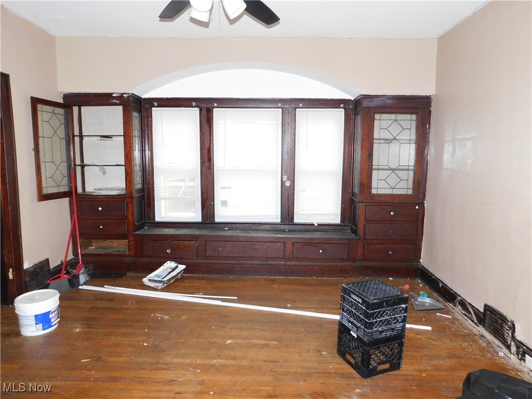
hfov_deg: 73.9
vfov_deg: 58.9
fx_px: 353
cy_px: 200
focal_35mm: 23
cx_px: 266
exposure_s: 1/30
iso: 450
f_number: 3
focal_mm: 4
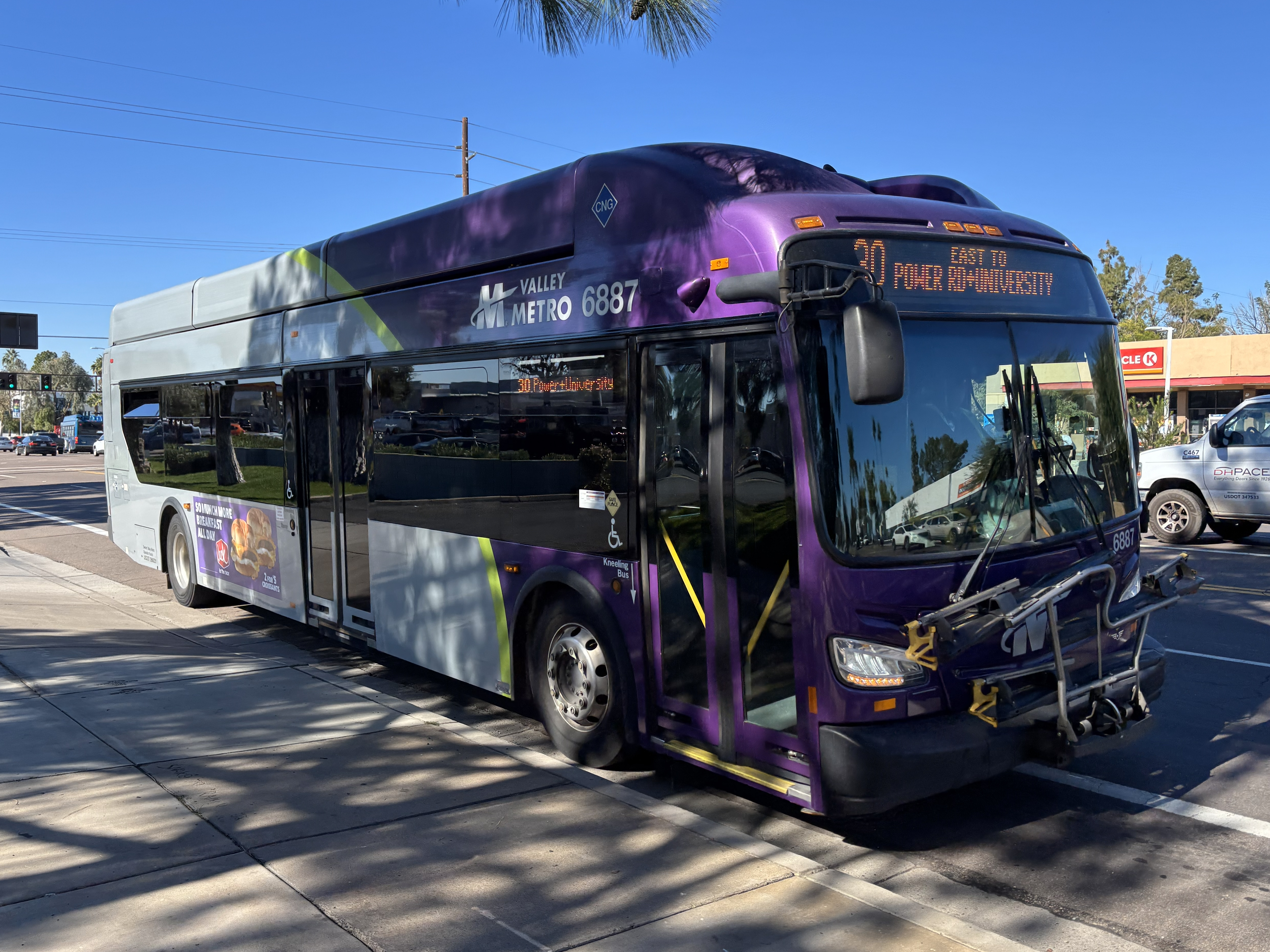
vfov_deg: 53.1
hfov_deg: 67.3
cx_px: 635
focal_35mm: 26
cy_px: 476
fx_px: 954
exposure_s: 1/1695
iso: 50
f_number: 1.6
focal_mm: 5.96
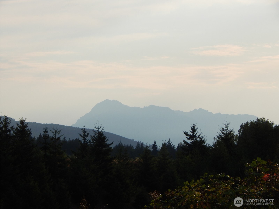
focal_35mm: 160
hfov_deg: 12.3
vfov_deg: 9.3
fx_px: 1290
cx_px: 140
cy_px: 104
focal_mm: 28.7
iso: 125
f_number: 5.1
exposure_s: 1/1000
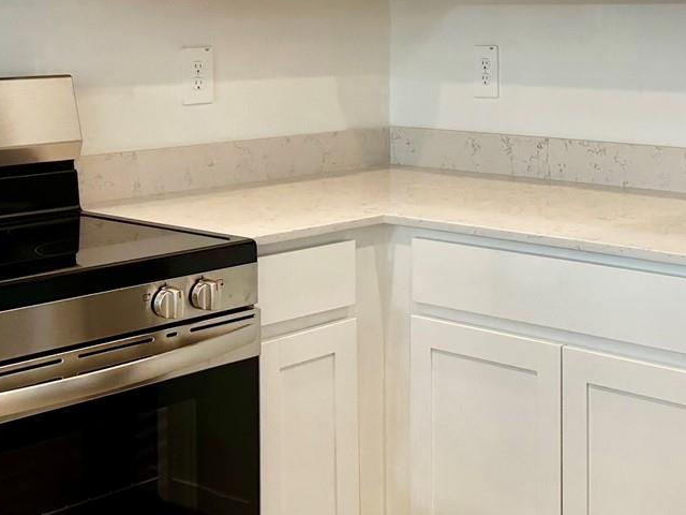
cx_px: 551
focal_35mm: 65
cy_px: 61
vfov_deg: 22.1
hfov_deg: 29.1
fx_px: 1288
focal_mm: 5.7
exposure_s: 1/120
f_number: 1.5
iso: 64
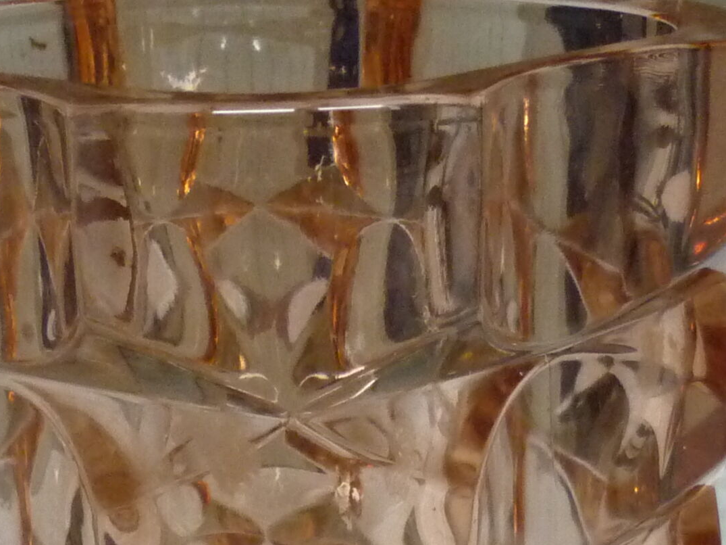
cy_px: 855
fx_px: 2349
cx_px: 360
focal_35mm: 112
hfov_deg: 17.6
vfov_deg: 12.5
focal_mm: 5.5
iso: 400
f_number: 2.8
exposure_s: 1/25
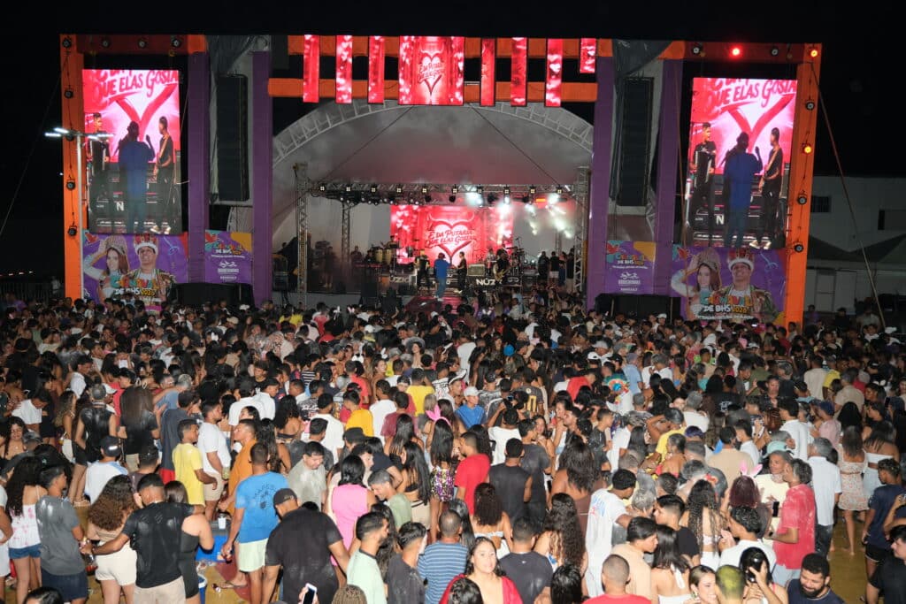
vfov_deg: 43.6
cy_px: 302
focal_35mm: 30
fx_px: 755
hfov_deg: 61.9
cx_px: 453
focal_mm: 20.2
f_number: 4
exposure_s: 1/250
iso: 800
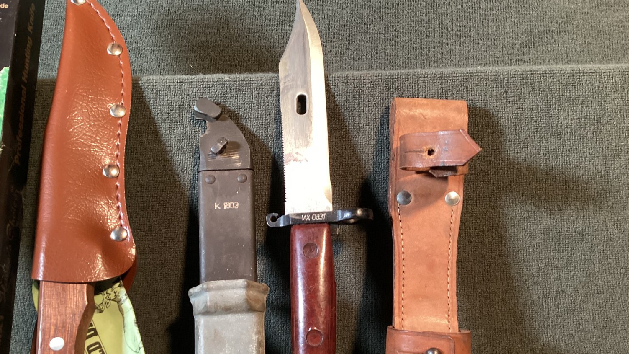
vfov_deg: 34.5
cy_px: 222
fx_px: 567
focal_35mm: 34
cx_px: 314
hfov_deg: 58.0
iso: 400
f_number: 2.4
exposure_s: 1/40
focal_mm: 3.3
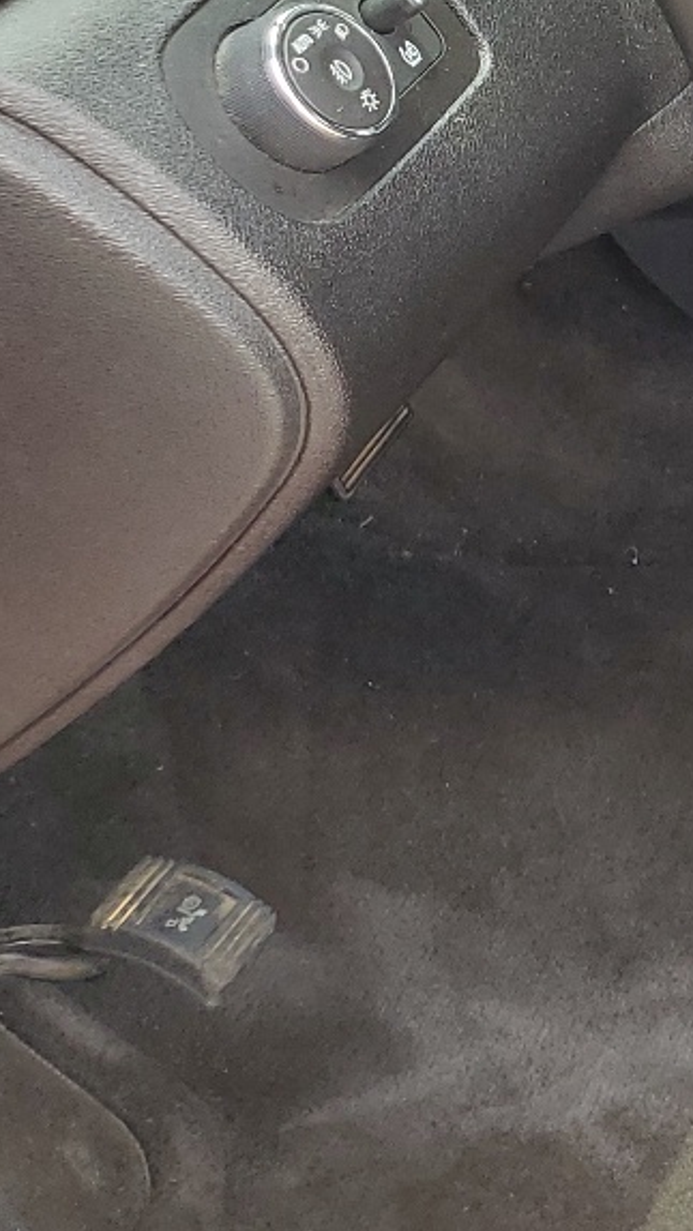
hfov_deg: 12.1
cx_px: 1682
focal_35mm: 79
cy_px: 187
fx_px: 2580
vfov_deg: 26.2
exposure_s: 1/333
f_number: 1.5
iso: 50
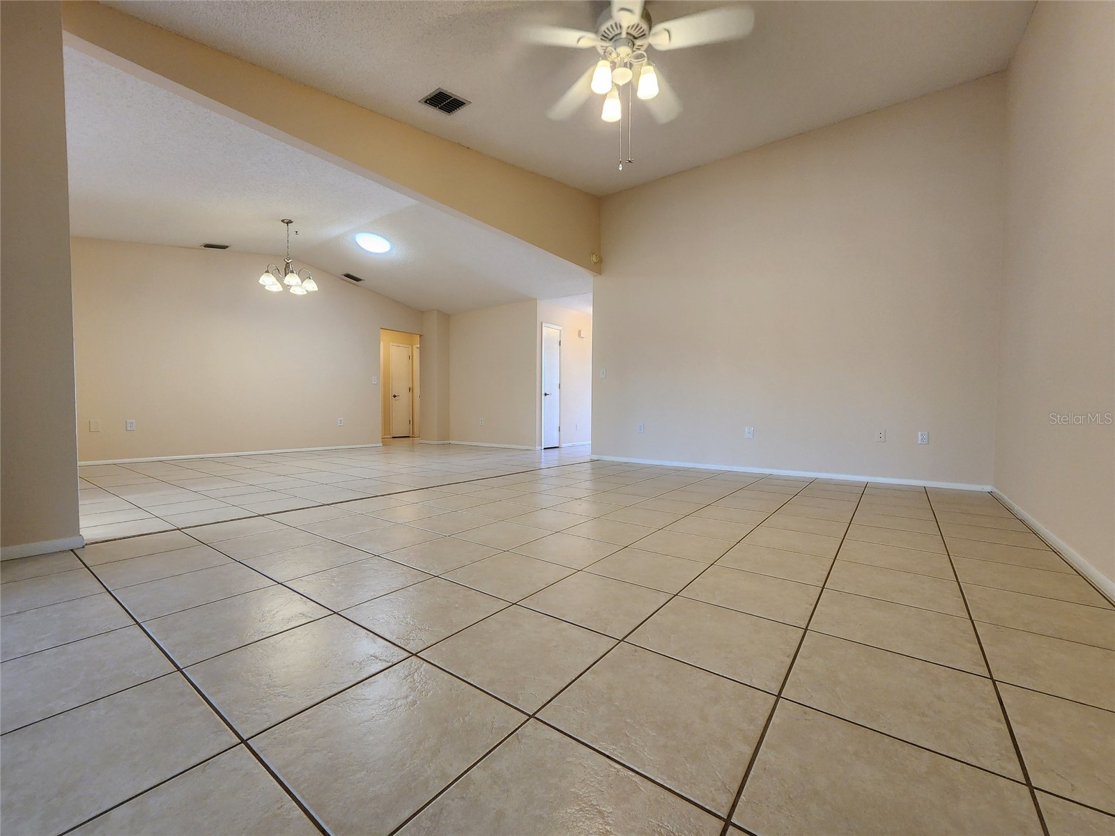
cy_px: 418
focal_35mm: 13
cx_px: 558
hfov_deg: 106.2
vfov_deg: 89.9
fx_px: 419
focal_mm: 2.2
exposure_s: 1/60
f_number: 2.2
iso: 200
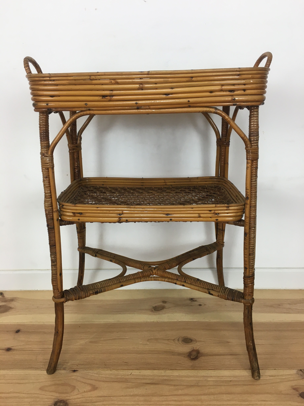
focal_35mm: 29
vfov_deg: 61.7
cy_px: 203
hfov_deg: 48.2
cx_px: 152
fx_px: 340
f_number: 2.2
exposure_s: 1/33
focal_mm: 4.15
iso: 32
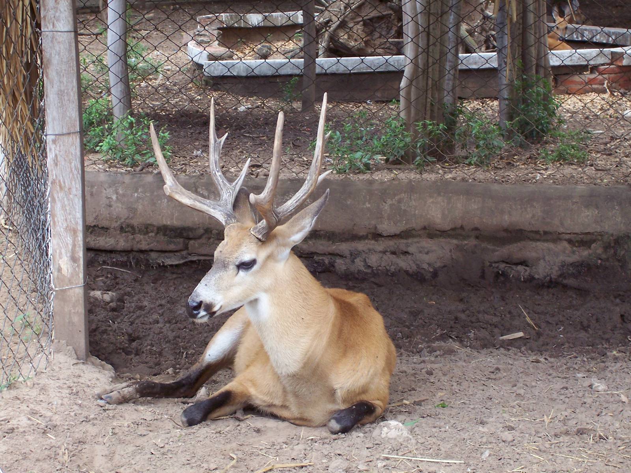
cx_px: 316
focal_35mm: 102
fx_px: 1859
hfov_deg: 19.3
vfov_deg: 14.5
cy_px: 236
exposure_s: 1/90
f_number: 4.6
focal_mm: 16.8
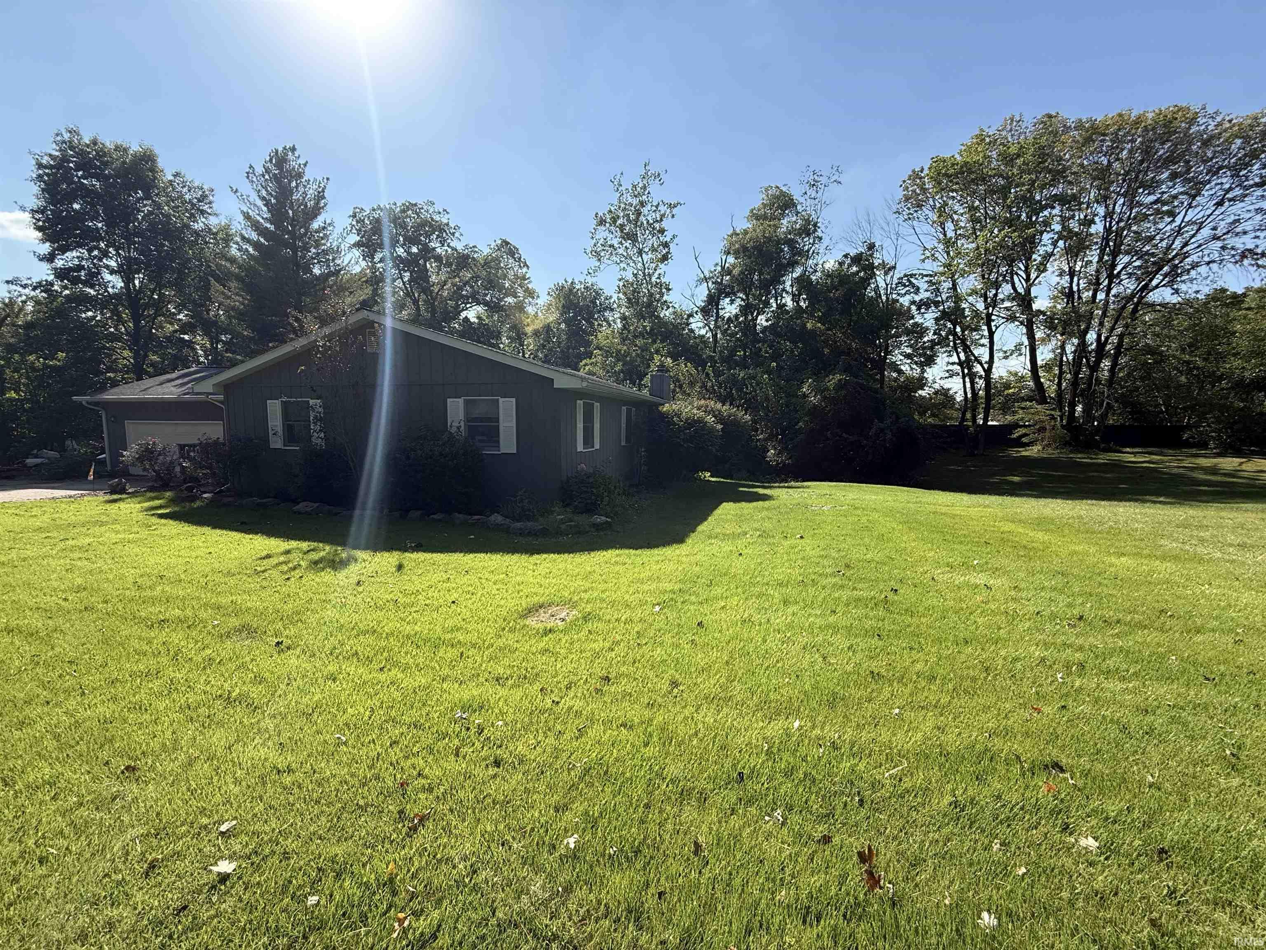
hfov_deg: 102.1
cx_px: 633
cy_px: 475
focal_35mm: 14
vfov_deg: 85.7
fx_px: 512
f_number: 2.2
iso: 64
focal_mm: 2.22
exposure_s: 1/1167
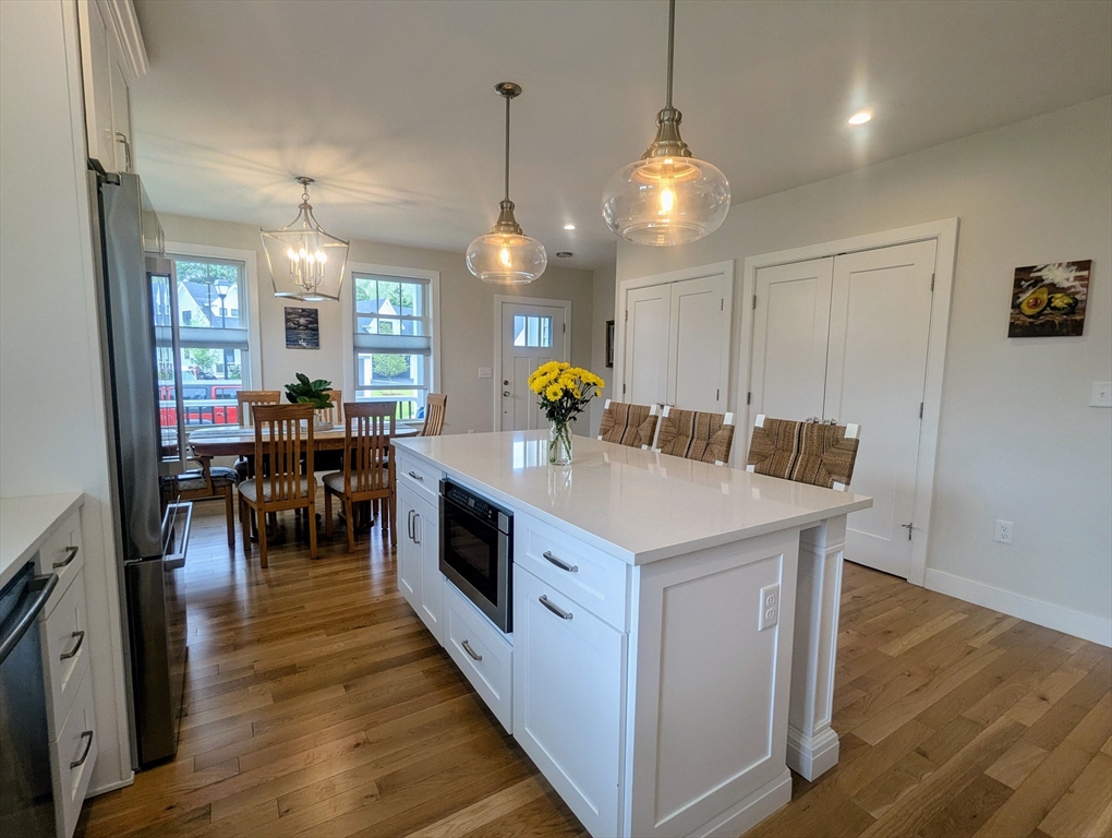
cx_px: 556
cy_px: 419
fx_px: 515
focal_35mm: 16
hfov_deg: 94.4
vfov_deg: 78.2
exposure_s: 1/120
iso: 63
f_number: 2.2
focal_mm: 2.35
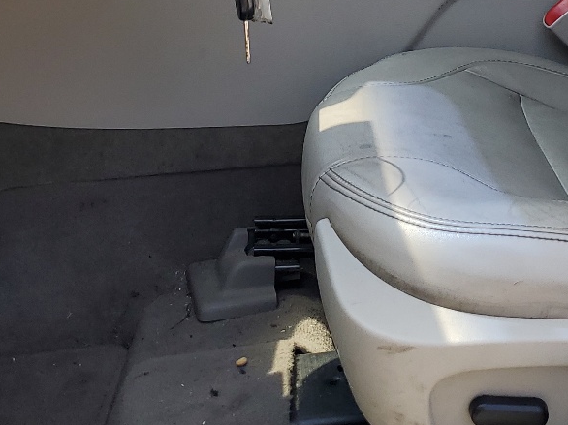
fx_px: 1165
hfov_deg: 27.3
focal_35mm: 71
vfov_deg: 19.8
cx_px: 346
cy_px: -36
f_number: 1.5
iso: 50
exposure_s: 1/1000
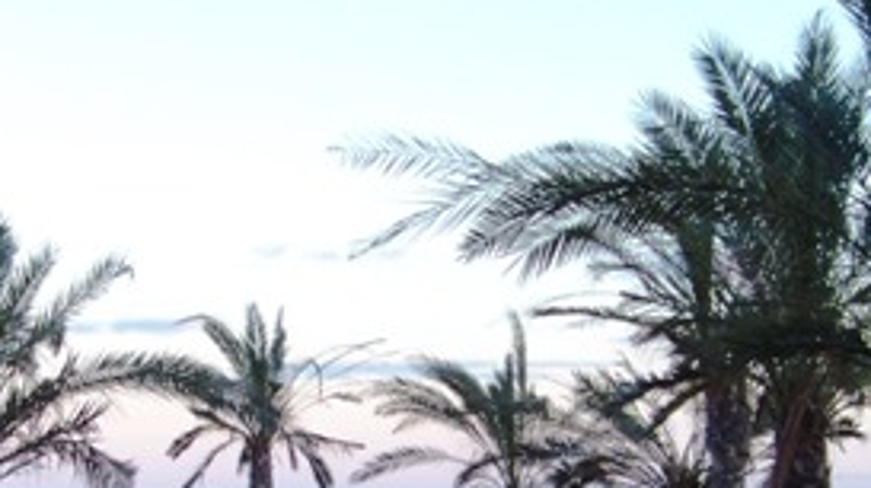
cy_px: 434
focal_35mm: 115
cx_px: 399
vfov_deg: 10.5
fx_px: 2654
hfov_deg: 18.6
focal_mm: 5.85
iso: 73
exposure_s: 1/60
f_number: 2.8
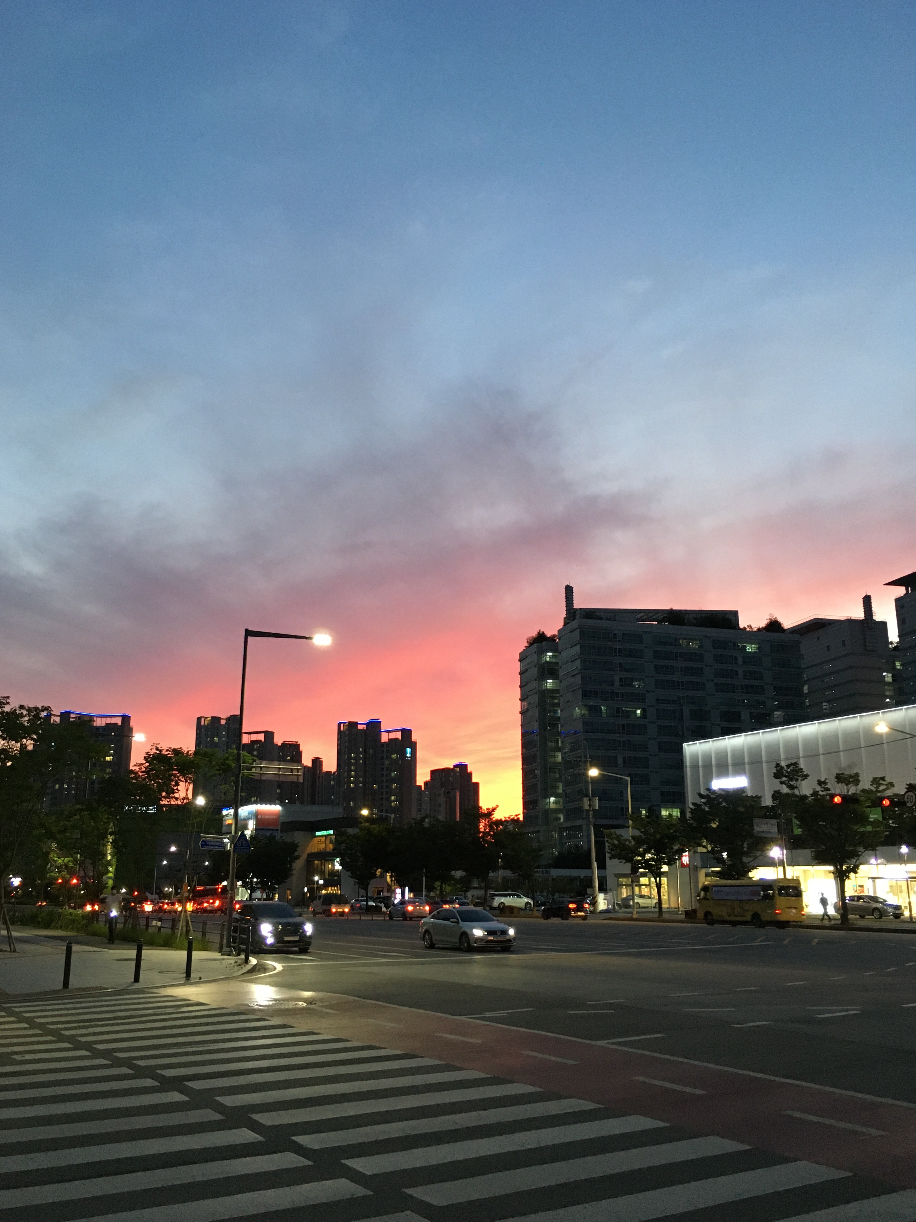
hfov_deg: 46.8
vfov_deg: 60.0
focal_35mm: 30
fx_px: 1059
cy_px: 609
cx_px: 443
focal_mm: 4.15
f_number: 2.2
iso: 200
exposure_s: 1/30
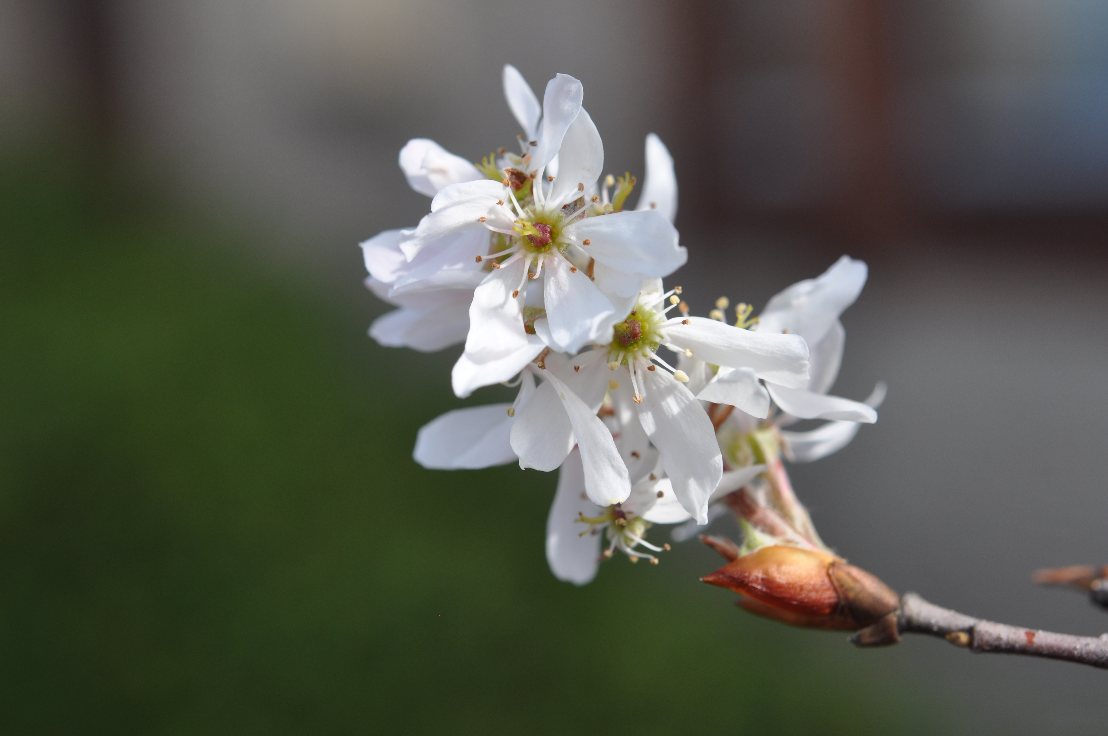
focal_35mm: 90
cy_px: 368
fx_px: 2767
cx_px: 554
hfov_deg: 22.6
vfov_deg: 15.2
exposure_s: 1/250
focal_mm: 60
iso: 200
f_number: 8
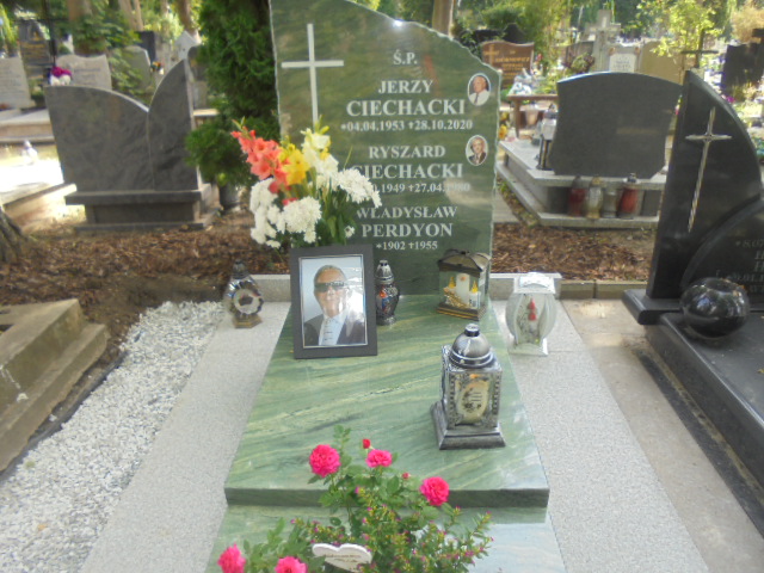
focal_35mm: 26
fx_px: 574
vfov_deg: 53.1
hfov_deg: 67.3
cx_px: 382
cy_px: 286
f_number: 3.5
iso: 100
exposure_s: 1/80
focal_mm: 4.6
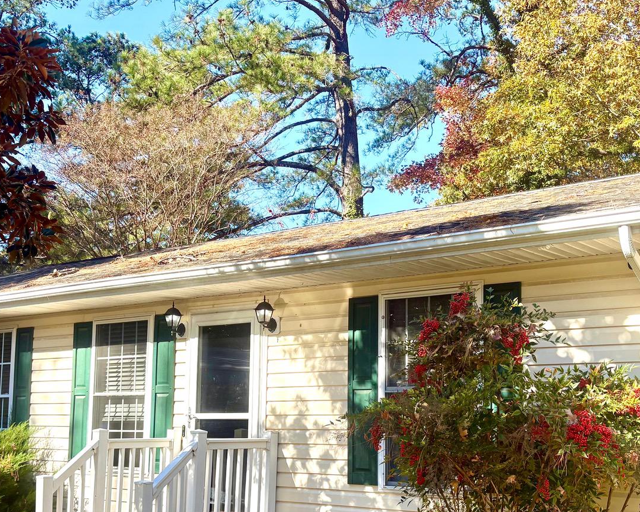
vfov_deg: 31.3
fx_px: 909
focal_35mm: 48
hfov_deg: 38.8
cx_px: 323
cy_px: 319
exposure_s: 1/1016
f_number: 1.6
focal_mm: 5.96
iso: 50
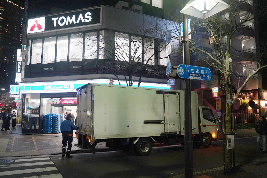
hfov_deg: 65.5
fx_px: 208
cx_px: 134
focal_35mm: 28
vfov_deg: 46.4
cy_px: 89
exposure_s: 1/160
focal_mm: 28
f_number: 2.8
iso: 3200
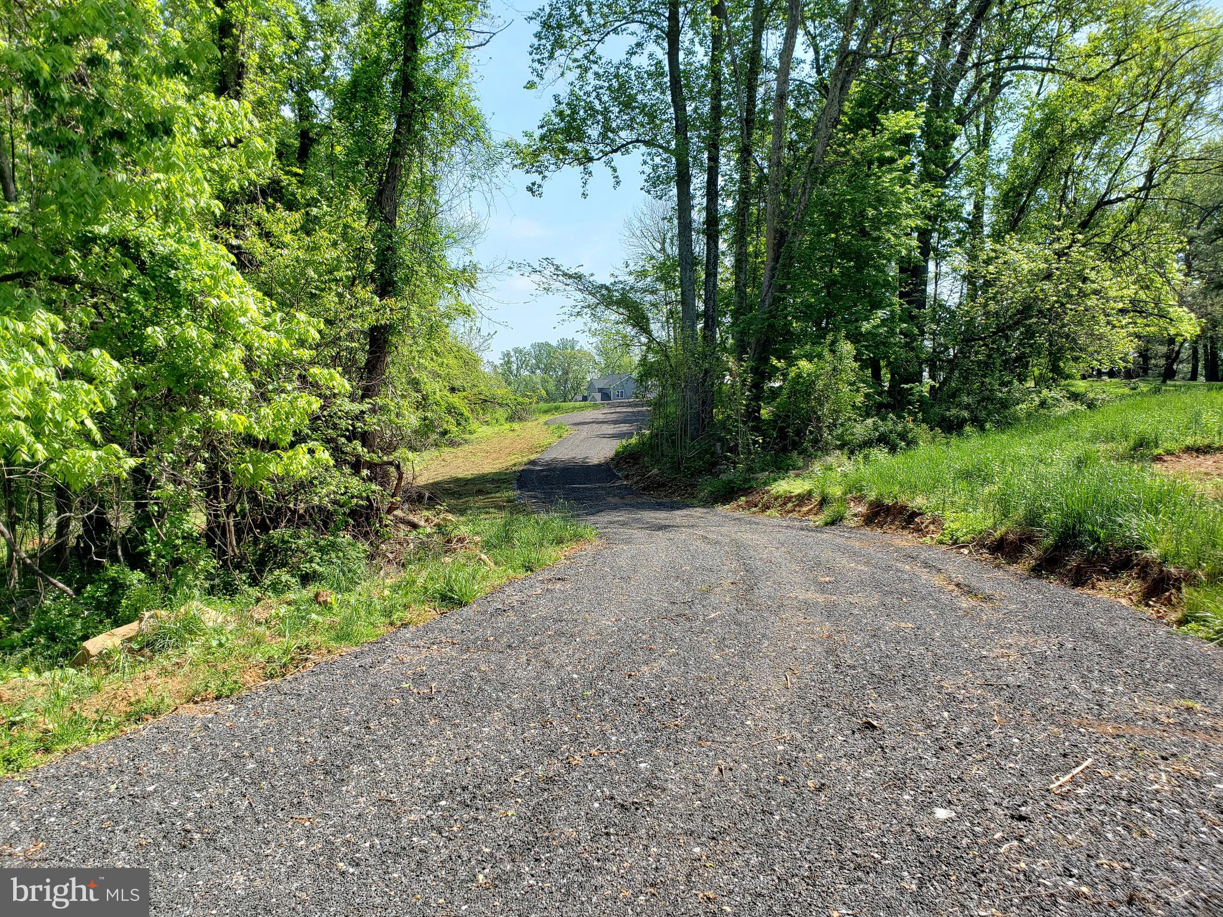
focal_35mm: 26
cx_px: 612
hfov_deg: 67.3
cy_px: 458
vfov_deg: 53.1
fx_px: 919
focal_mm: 4.3
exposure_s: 1/937
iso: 50
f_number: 2.4
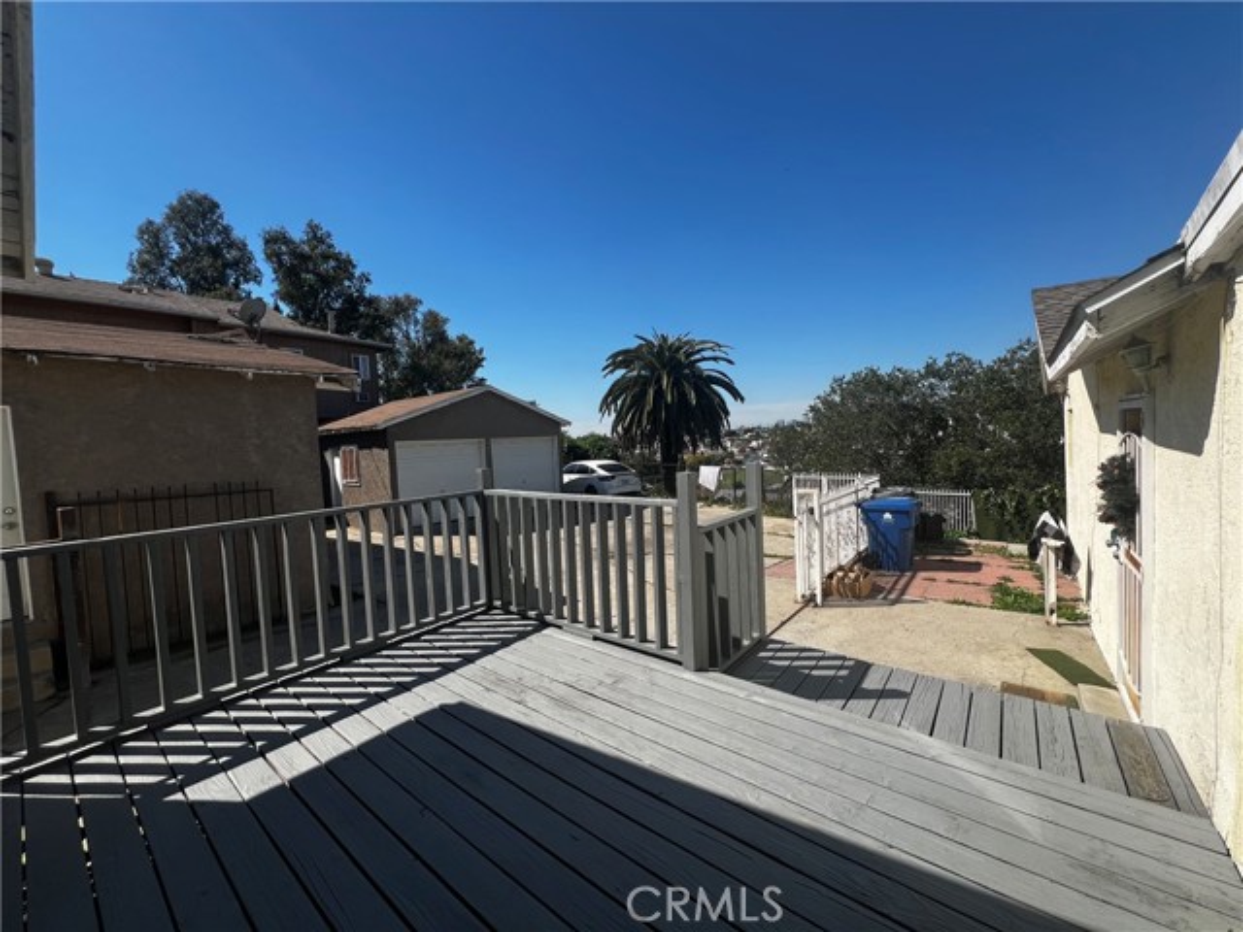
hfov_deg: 106.2
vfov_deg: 89.9
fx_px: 467
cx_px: 622
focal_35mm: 13
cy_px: 466
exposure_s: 1/1647
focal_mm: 1.57
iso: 32
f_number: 1.8
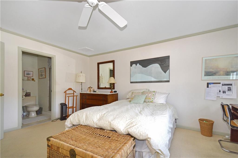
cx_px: 119
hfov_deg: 100.5
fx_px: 99
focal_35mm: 15
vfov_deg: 77.2
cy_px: 79
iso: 500
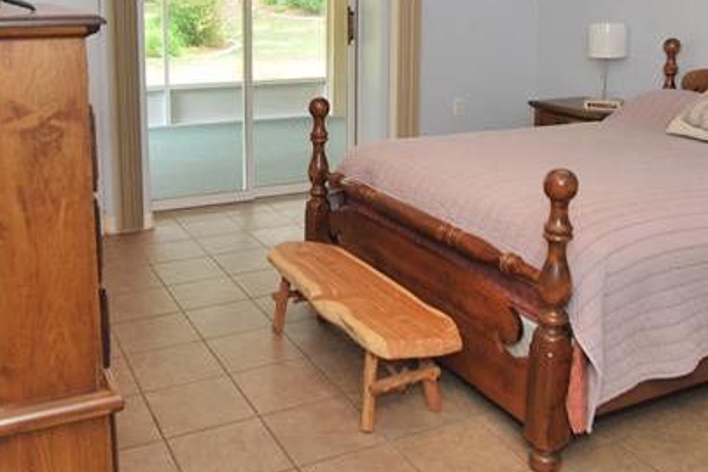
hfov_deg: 50.7
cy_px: 115
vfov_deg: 34.3
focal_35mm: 38
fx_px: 747
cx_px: 344
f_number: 4
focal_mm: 10
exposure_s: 1/60
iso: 200
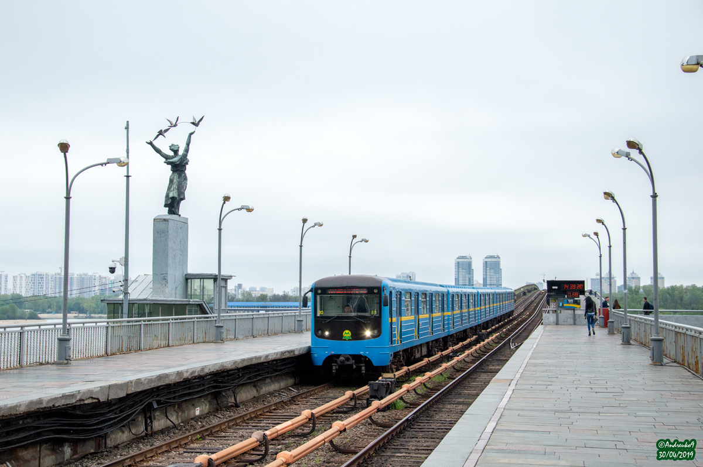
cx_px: 352
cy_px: 234
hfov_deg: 38.9
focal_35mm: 51
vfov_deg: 26.4
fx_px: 995
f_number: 8
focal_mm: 34
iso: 800
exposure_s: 1/640
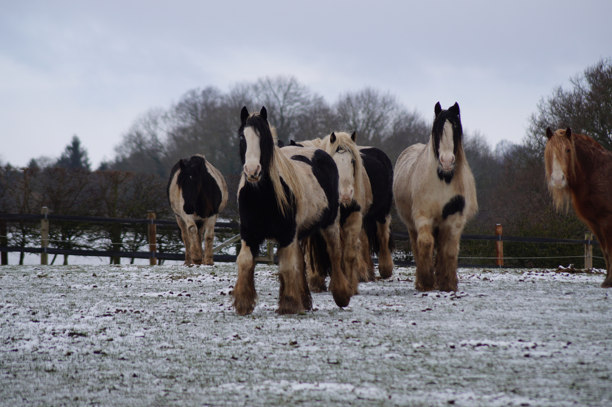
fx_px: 5097
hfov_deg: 6.9
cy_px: 204
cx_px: 306
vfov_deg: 4.6
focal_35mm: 300
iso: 200
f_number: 5.6
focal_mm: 200
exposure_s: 1/320
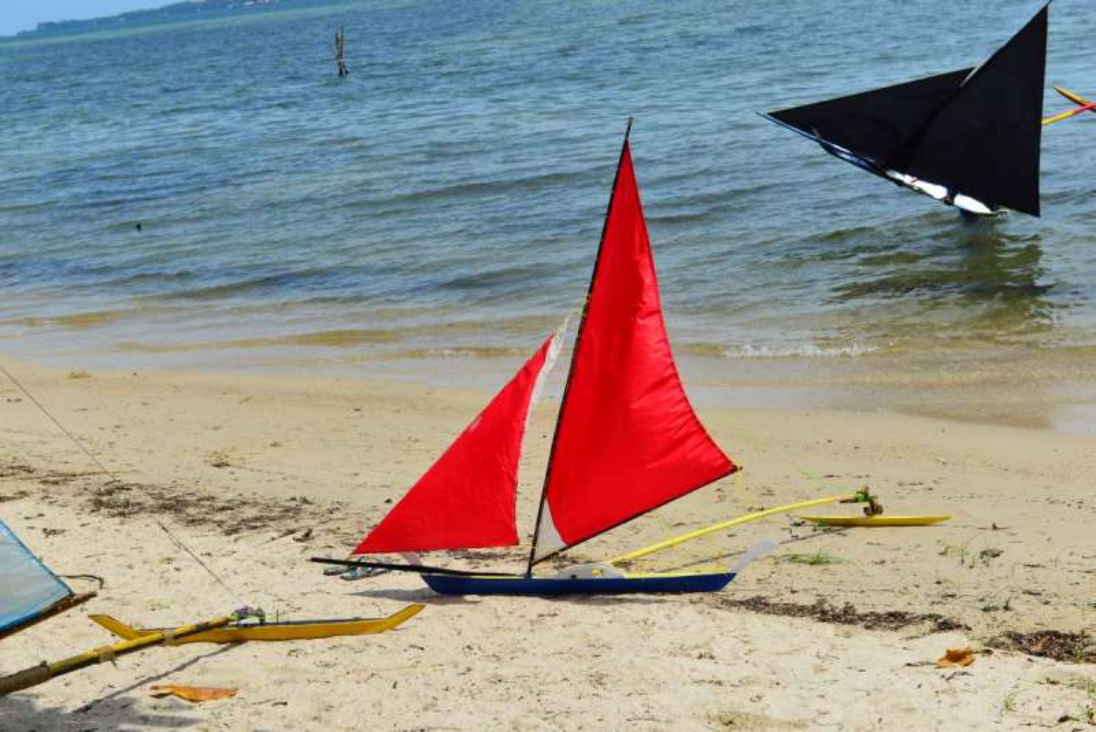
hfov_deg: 33.4
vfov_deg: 22.6
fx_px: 1827
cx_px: 548
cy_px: 366
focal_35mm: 60
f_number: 9
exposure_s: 1/320
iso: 100
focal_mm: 60
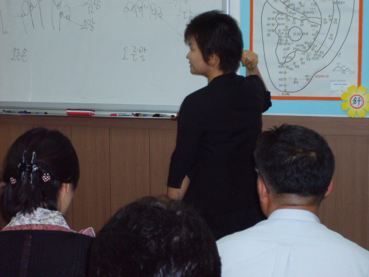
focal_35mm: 81
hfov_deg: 24.1
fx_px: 863
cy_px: 138
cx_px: 184
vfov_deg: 18.2
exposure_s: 1/60
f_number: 4.2
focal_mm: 13.7
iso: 173
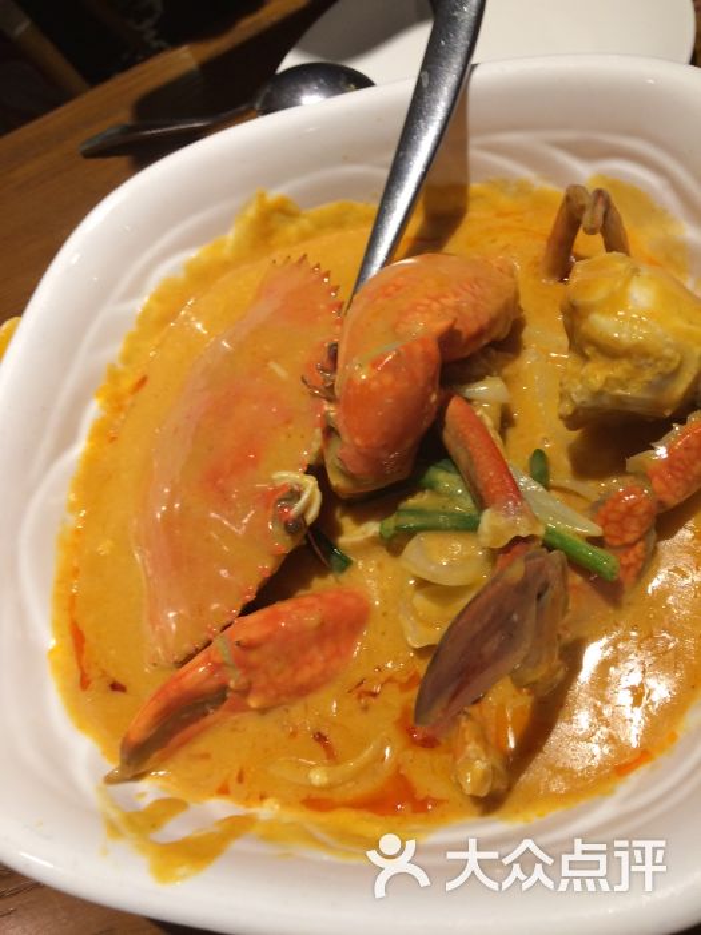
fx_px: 783
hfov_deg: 48.2
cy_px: 468
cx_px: 350
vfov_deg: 61.7
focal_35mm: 29
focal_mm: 4.15
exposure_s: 1/33
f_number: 2.2
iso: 100
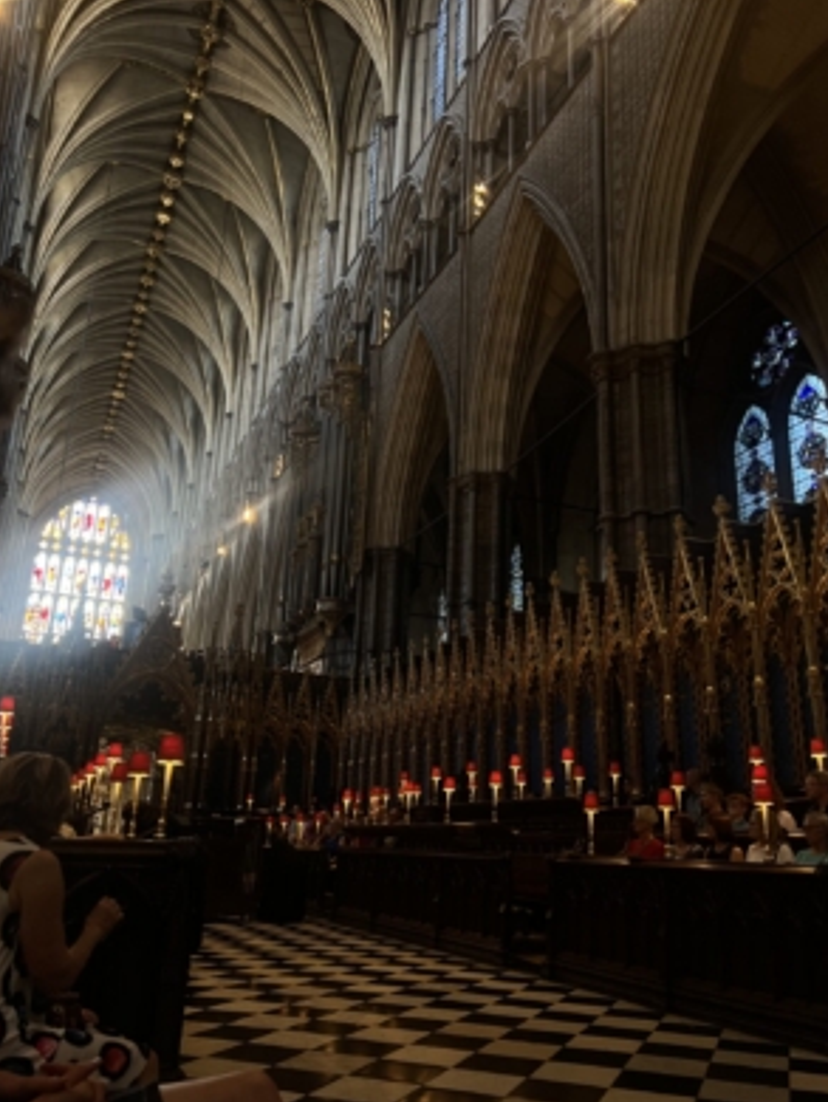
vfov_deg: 63.4
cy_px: 562
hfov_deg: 49.8
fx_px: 892
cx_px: 425
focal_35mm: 28
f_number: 1.5
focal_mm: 5.7
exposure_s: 1/121
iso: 125
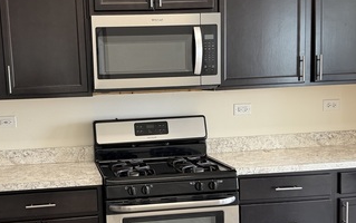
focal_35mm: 51
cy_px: 145
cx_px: 126
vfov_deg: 25.3
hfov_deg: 39.2
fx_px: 495
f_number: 1.78
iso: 250
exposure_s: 1/60
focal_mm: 6.76
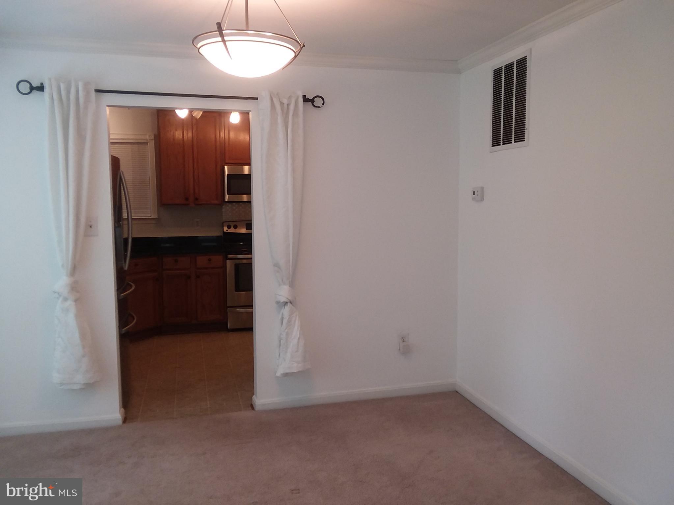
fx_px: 565
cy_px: 252
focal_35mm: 29
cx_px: 337
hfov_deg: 61.7
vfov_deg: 48.2
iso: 50
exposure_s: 1/40
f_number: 1.9
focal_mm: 2.47
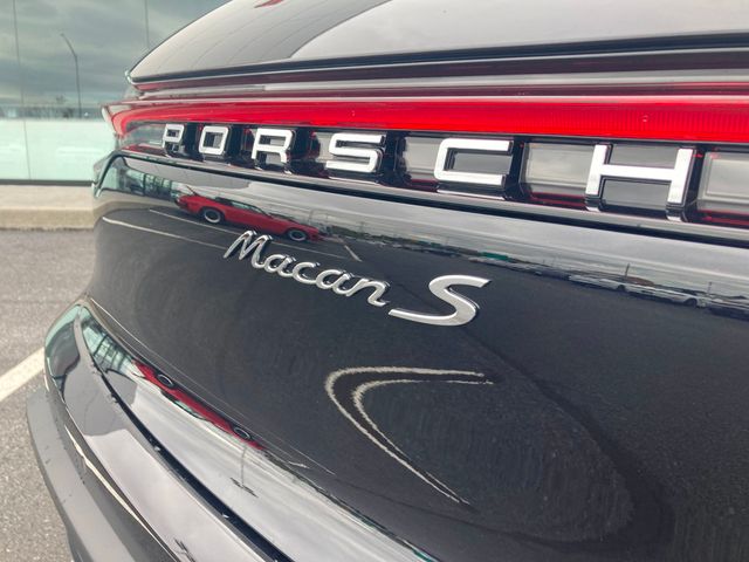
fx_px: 606
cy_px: 281
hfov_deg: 63.4
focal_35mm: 28
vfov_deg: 49.7
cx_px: 374
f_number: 1.8
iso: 25
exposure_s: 1/121
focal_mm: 3.99
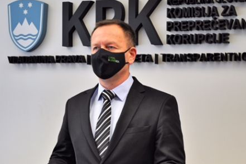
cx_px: 143
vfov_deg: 16.4
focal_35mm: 83
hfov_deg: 24.5
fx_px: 567
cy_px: 93
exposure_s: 1/30
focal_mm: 40
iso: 560
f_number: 5.3
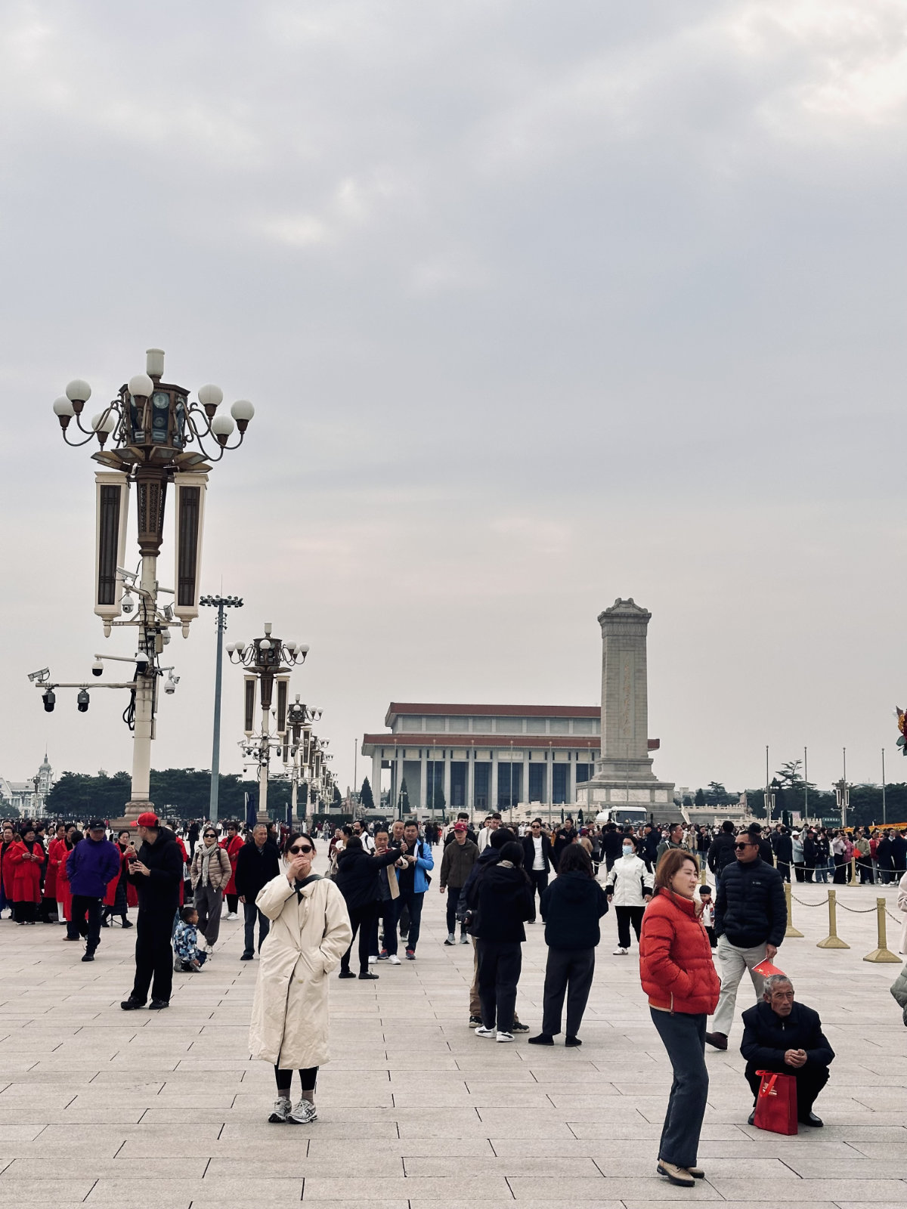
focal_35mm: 48
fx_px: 1677
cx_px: 454
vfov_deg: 39.7
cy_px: 604
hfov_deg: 30.3
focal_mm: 6.9
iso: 64
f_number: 1.8
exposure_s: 1/4785
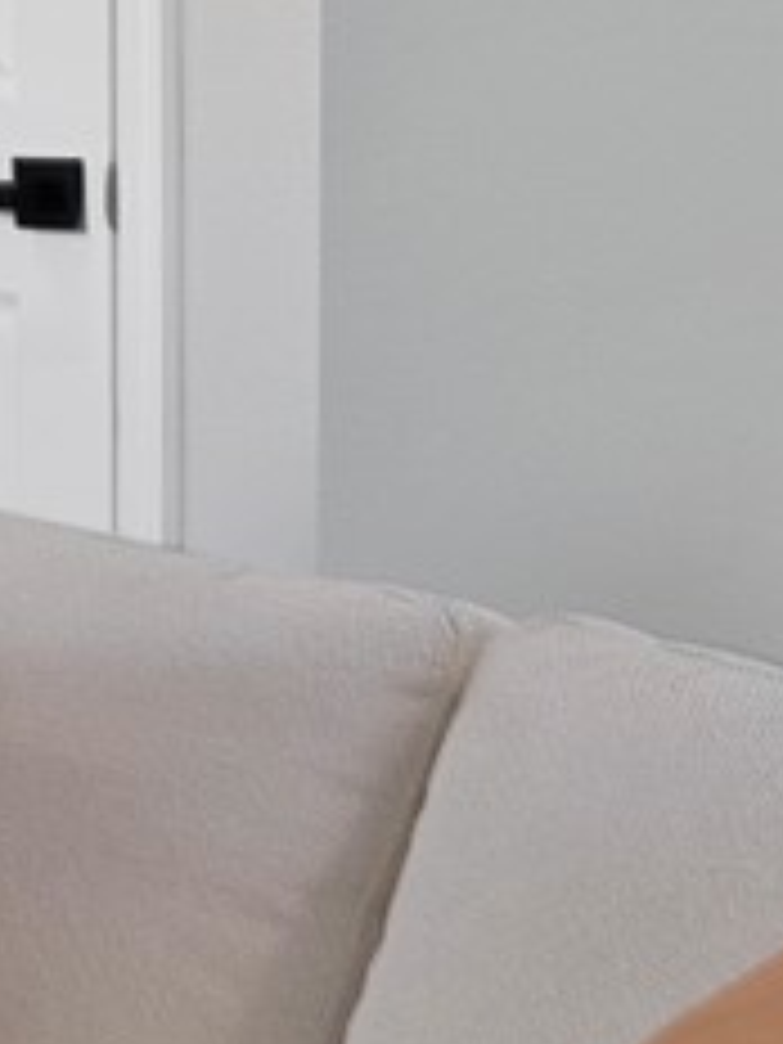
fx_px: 3257
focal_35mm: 108
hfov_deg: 7.7
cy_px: 2
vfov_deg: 17.8
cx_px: -2493
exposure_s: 1/6
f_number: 9
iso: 640
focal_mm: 13
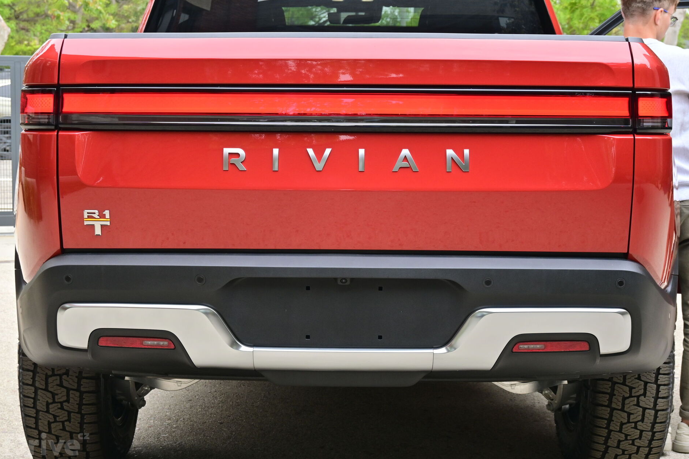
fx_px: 1254
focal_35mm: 66
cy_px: 232
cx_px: 345
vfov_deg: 20.8
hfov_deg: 30.7
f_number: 8
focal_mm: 43
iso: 400
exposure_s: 1/250
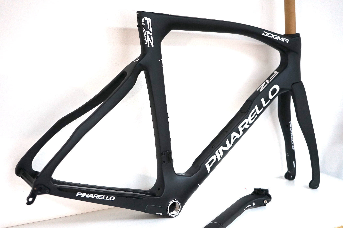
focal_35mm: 41
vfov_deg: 32.6
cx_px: 172
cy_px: 114
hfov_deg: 47.4
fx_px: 390
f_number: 4.5
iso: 1250
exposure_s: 1/160
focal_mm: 41
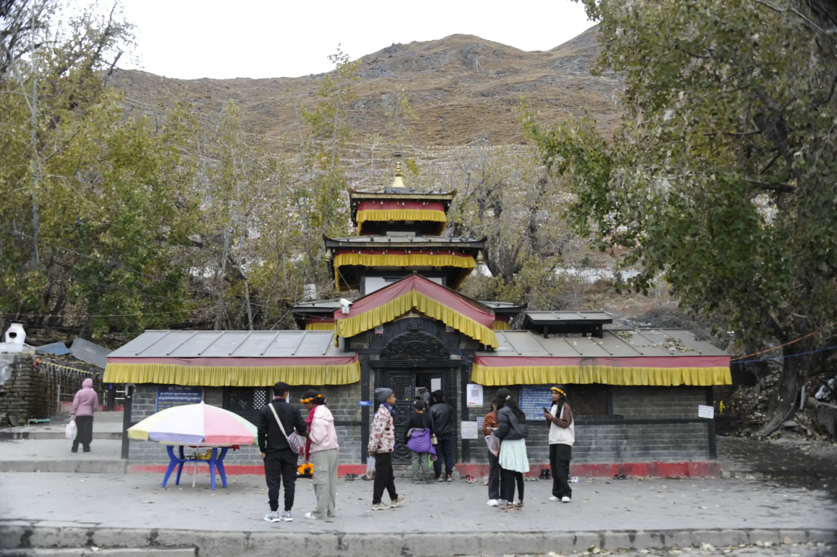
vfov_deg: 41.1
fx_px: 743
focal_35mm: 32
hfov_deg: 58.8
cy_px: 278
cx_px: 418
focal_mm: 32
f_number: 6.3
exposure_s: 1/160
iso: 200
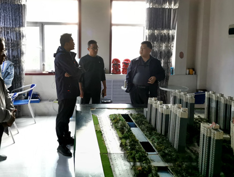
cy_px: 88
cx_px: 117
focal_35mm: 27
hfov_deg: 65.2
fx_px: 183
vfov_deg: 51.5
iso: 400
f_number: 1.8
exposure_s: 1/33.3
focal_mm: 5.58
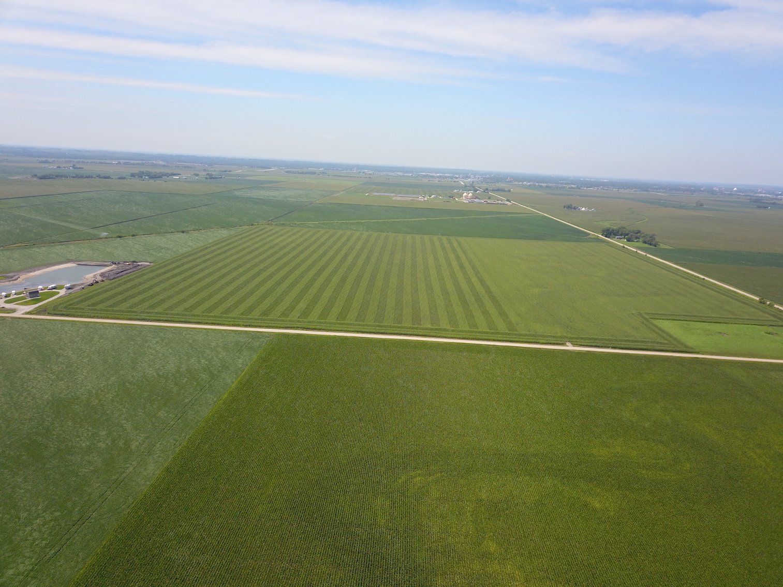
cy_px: 294
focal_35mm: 26
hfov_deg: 67.3
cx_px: 392
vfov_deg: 53.1
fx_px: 588
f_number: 2.2
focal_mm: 4.73
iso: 100
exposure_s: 1/1026
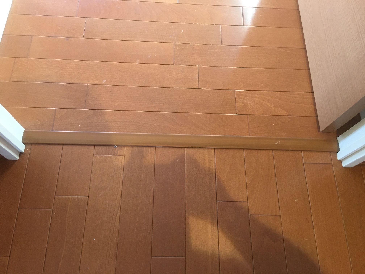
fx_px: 306
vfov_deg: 48.2
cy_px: 137
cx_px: 182
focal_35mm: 29
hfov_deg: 61.7
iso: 100
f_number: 2.2
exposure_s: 1/15
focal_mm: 4.15
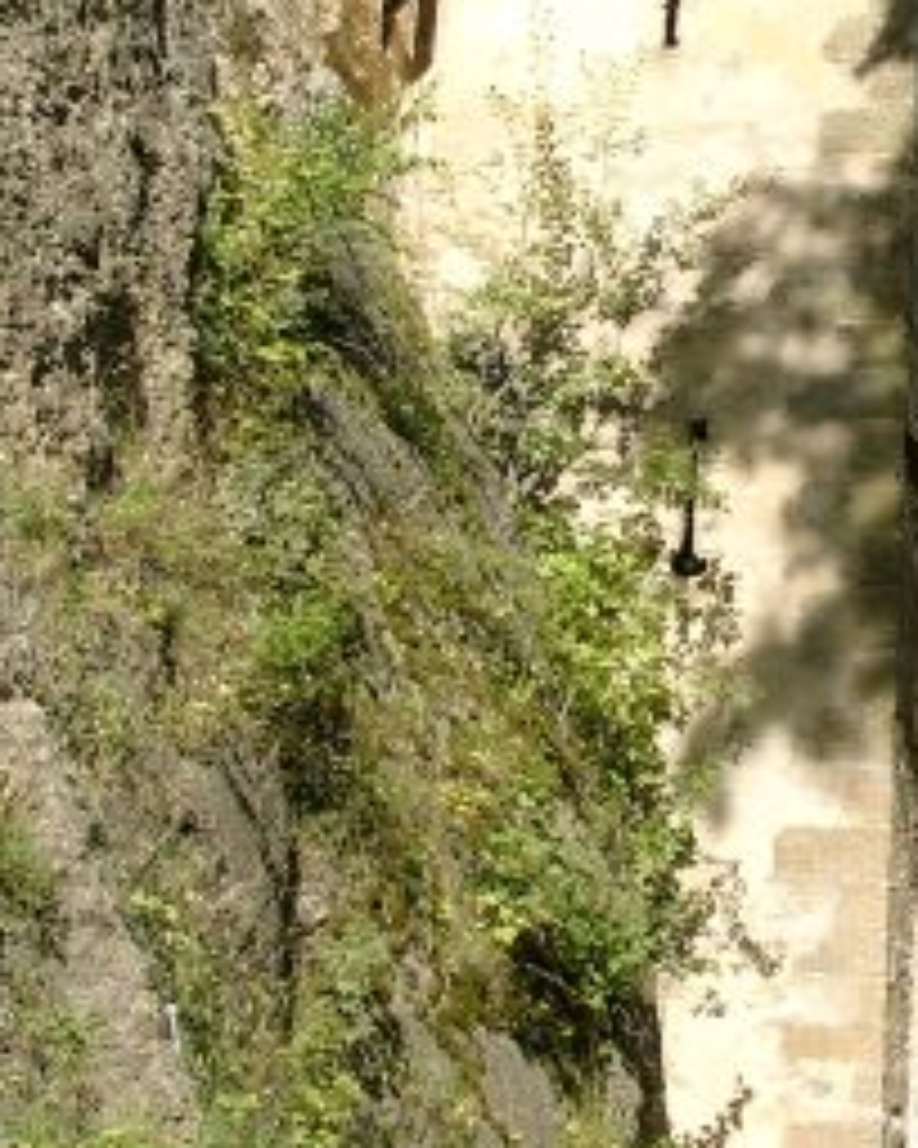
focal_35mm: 78
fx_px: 2649
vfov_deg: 24.1
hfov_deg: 19.2
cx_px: 900
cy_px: 248
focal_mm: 7.13
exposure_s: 1/514
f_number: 4
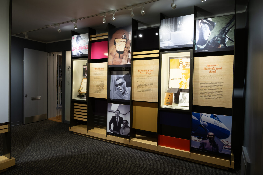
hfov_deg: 76.1
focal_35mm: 23
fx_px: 168
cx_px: 132
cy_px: 88
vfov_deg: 55.1
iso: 200
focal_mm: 15
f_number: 7.1
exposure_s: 1/4
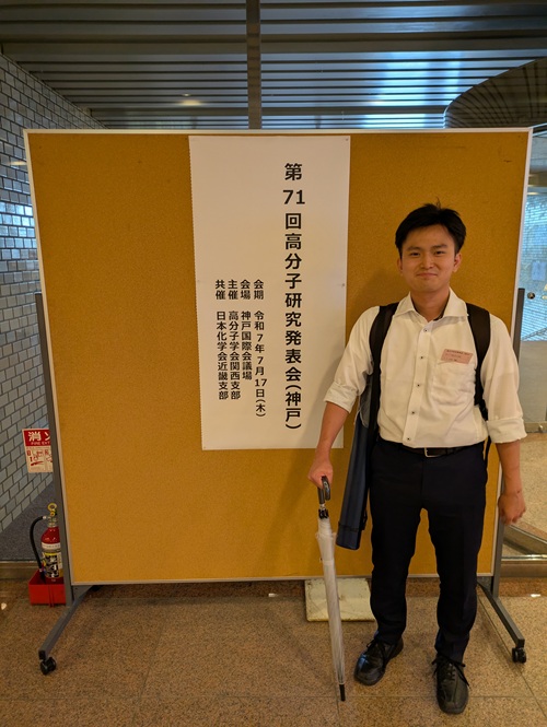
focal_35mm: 25
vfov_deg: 69.3
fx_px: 526
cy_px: 364
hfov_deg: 55.0
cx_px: 274
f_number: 1.89
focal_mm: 5.43
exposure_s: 1/40
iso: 204
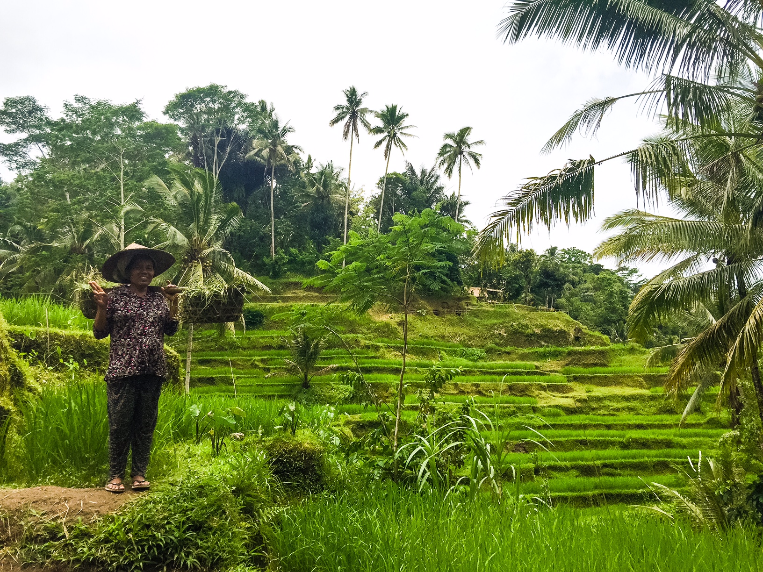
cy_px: 286
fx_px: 639
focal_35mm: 29
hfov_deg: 61.7
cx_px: 382
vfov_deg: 48.2
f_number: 2.2
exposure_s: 1/3300
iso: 32
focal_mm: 4.15
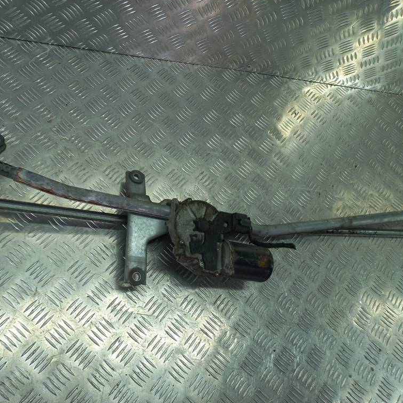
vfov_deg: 54.0
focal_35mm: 30
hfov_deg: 53.5
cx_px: 153
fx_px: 395
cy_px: 200
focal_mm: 4.6
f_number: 1.8
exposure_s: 1/50
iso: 25
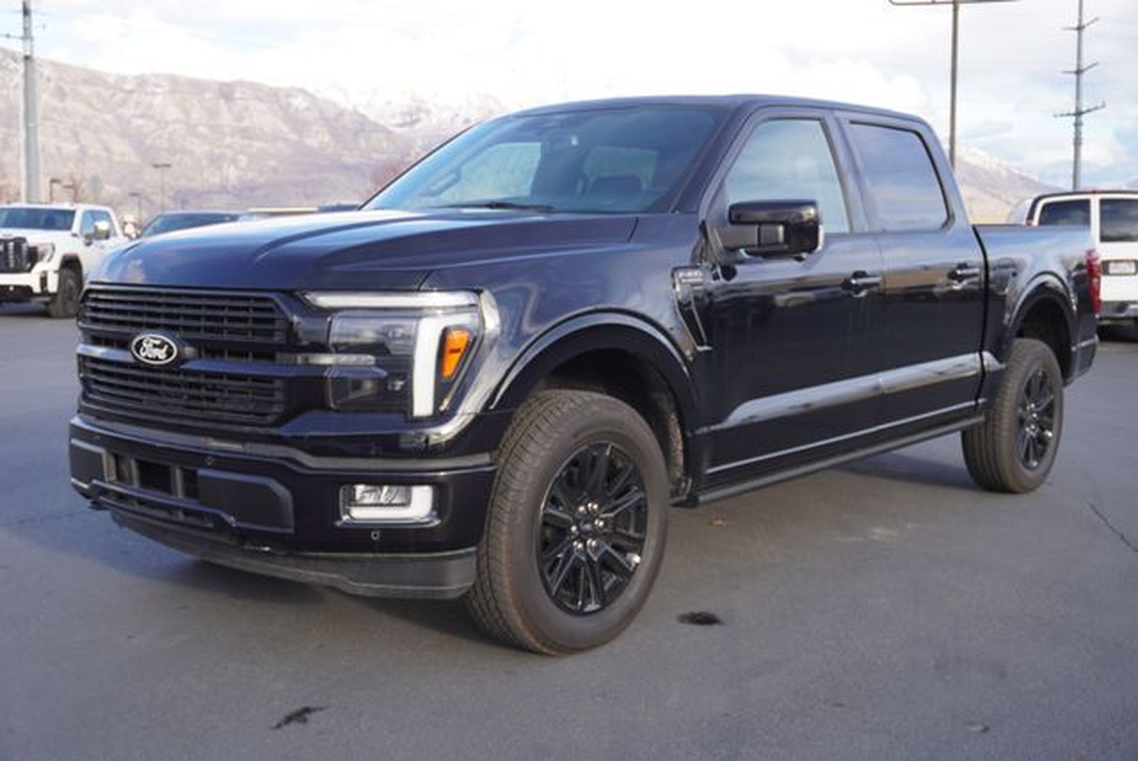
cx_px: 569
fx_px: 1281
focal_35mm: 40
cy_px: 380
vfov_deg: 33.1
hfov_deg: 47.9
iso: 100
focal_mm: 27
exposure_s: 1/100
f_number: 5.6
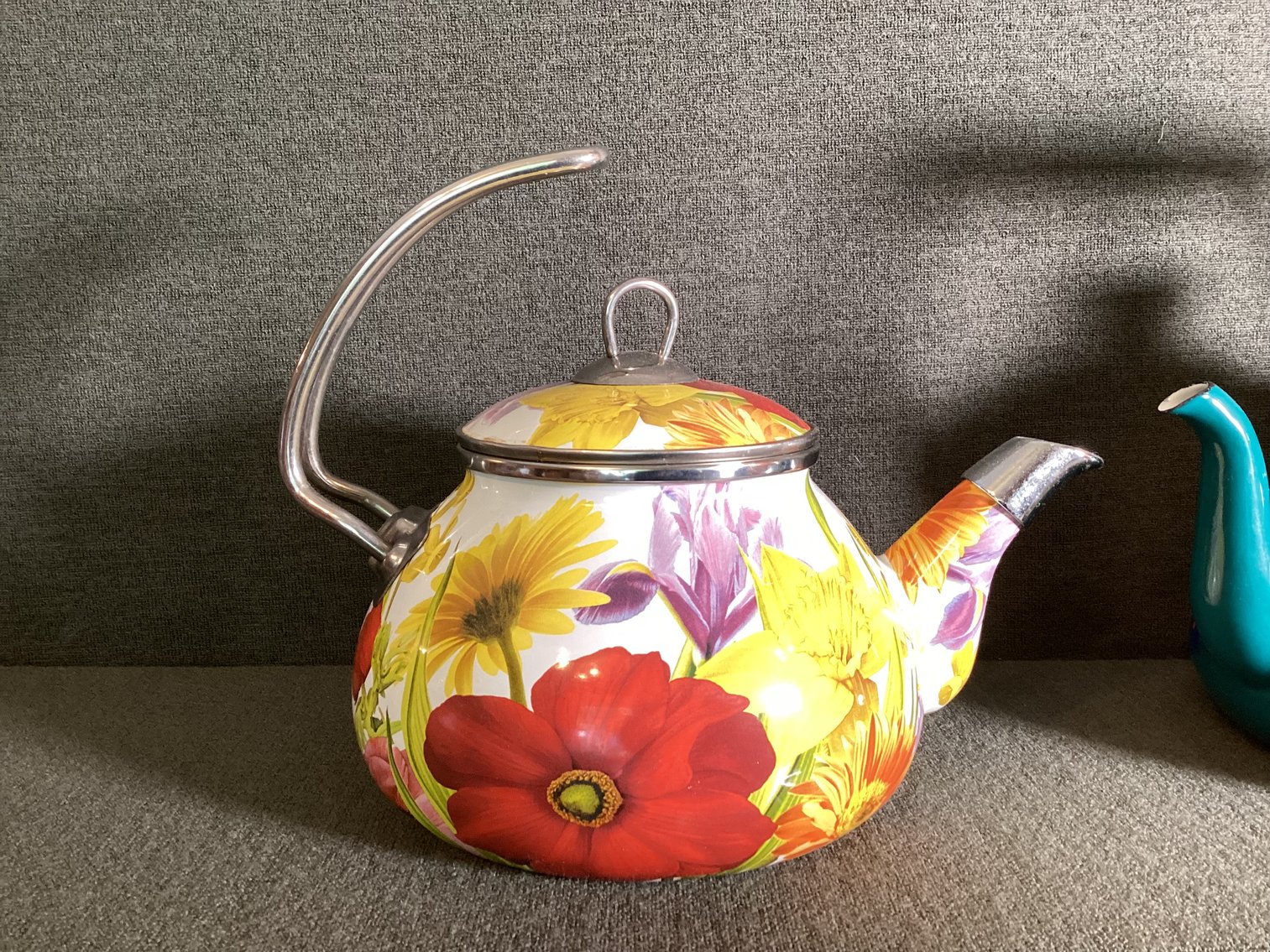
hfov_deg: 58.3
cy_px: 476
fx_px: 1137
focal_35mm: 31
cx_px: 635
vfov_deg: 45.4
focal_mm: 3.3
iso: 200
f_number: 2.4
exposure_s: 1/60
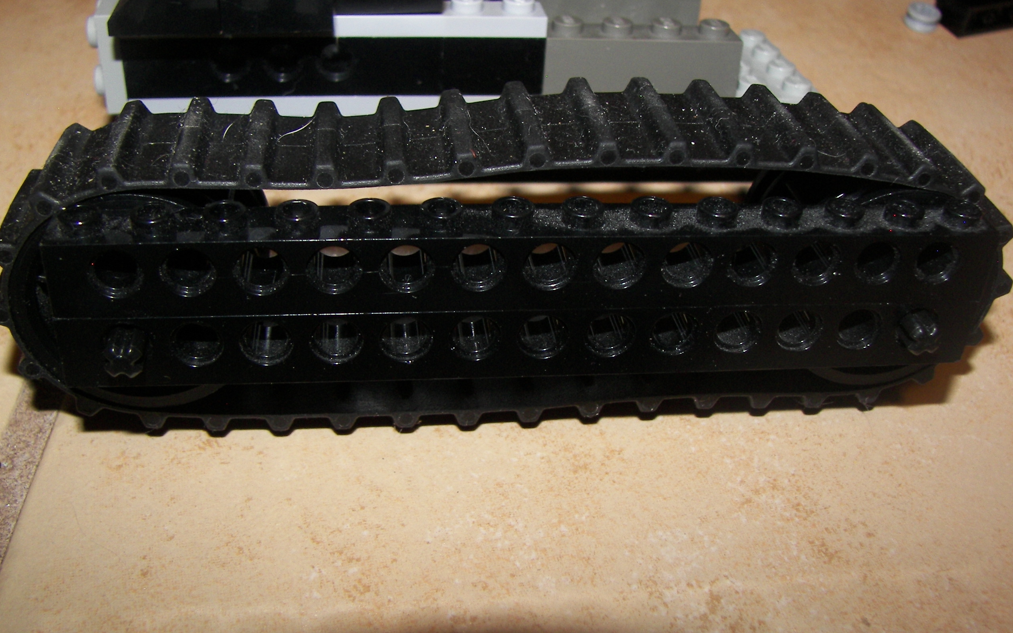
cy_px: 324
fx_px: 1077
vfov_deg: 32.8
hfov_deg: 50.4
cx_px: 512
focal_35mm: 39
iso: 100
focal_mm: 6
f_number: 2.8
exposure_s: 1/30
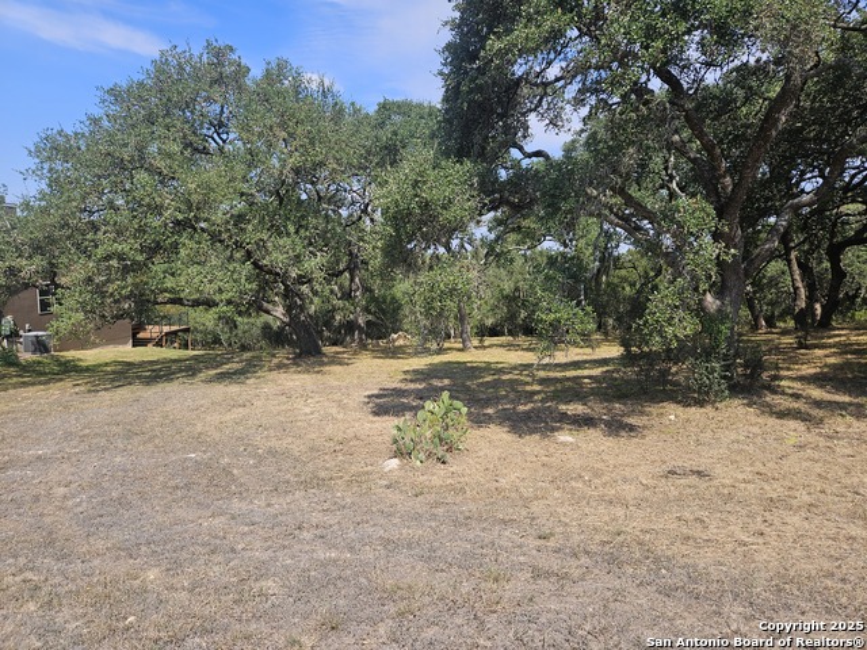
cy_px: 325
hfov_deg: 73.9
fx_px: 576
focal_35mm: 23
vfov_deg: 58.9
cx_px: 434
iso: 25
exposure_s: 1/1276
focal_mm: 5.4
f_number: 1.8
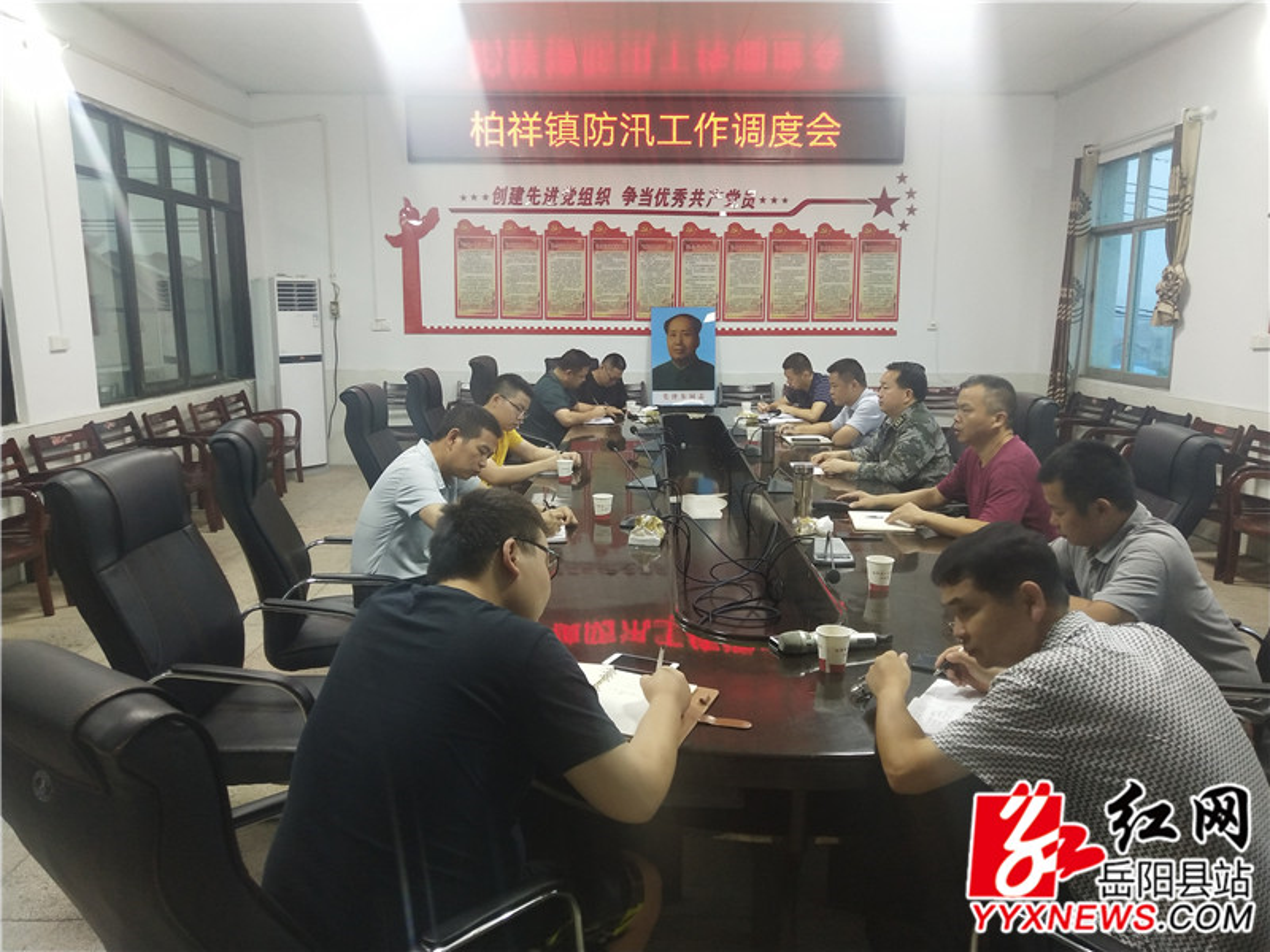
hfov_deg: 60.0
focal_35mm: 30
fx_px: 1101
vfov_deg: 46.8
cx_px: 635
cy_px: 476
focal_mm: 3.95
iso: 279
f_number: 1.8
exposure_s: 1/50
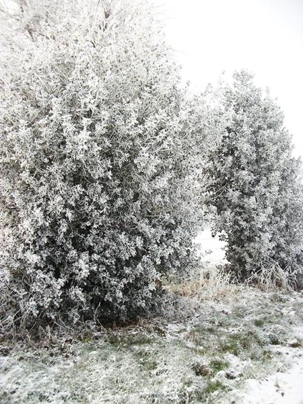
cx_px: 152
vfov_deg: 56.8
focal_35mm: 32
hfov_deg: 44.2
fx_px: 373
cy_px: 202
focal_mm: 5.7
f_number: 2.9
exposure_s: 1/320
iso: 80
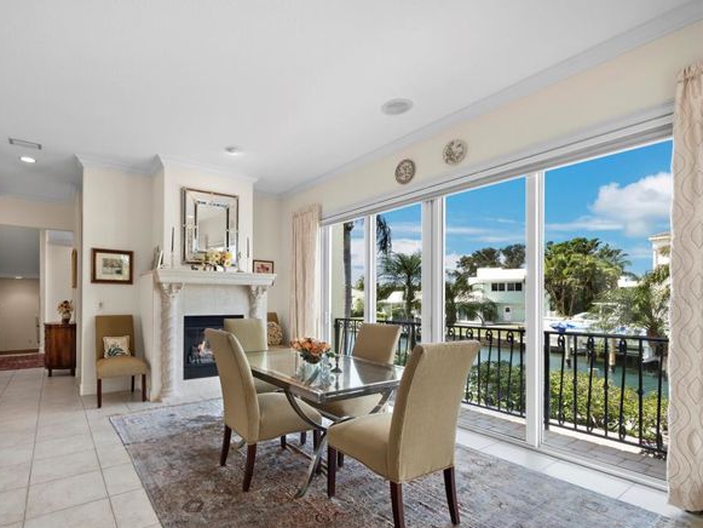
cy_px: 300
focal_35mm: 17
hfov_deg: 89.7
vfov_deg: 74.4
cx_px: 278
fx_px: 345
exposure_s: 1/5
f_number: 11
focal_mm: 7
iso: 200
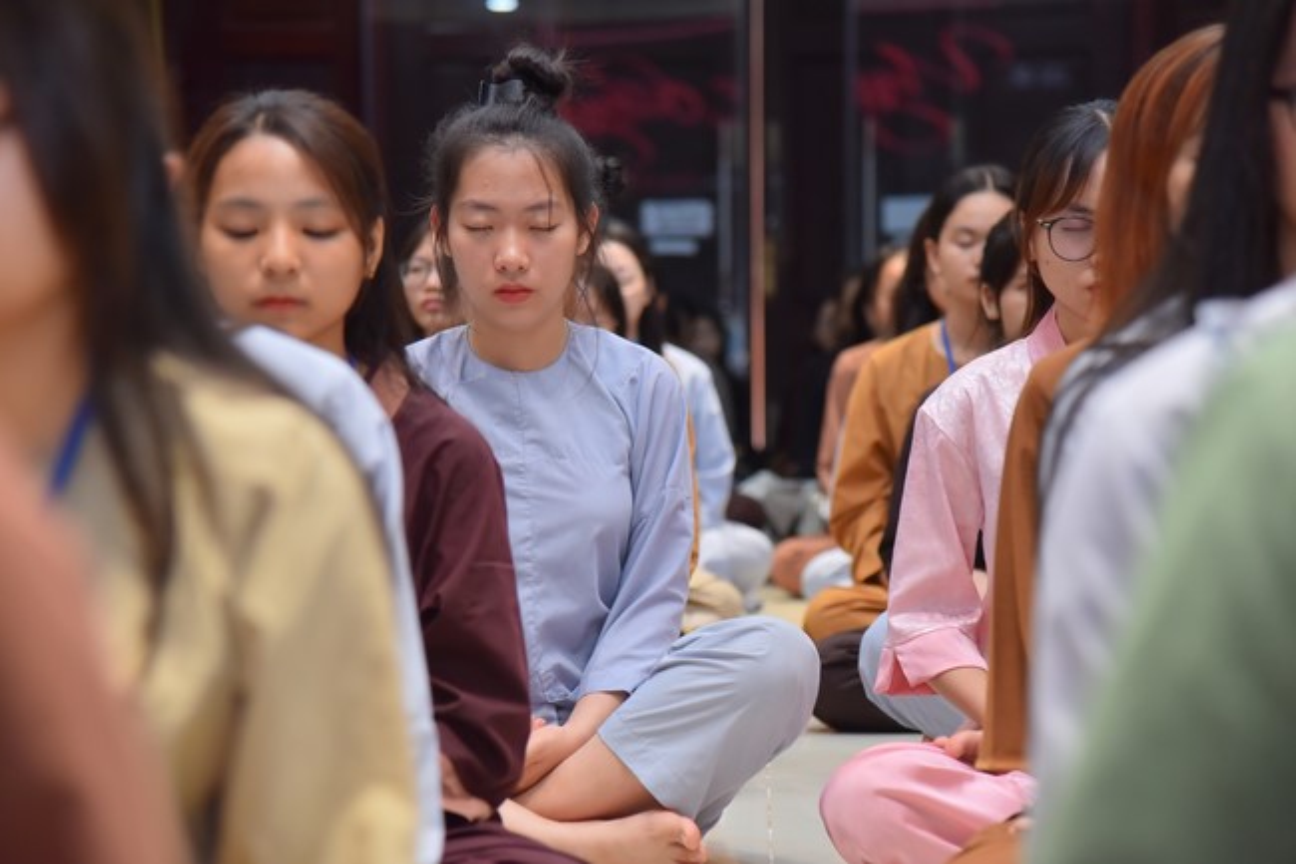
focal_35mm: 100
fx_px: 3599
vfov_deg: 13.7
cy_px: 432
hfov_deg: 20.4
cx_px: 648
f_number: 4.5
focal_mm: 100
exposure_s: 1/160
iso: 1250
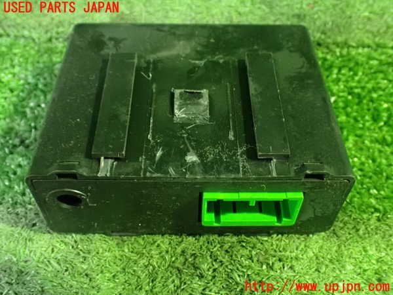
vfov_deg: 37.7
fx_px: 431
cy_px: 148
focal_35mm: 38
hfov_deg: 49.0
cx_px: 196
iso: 1600
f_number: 2.7
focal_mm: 6.83
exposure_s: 1/20
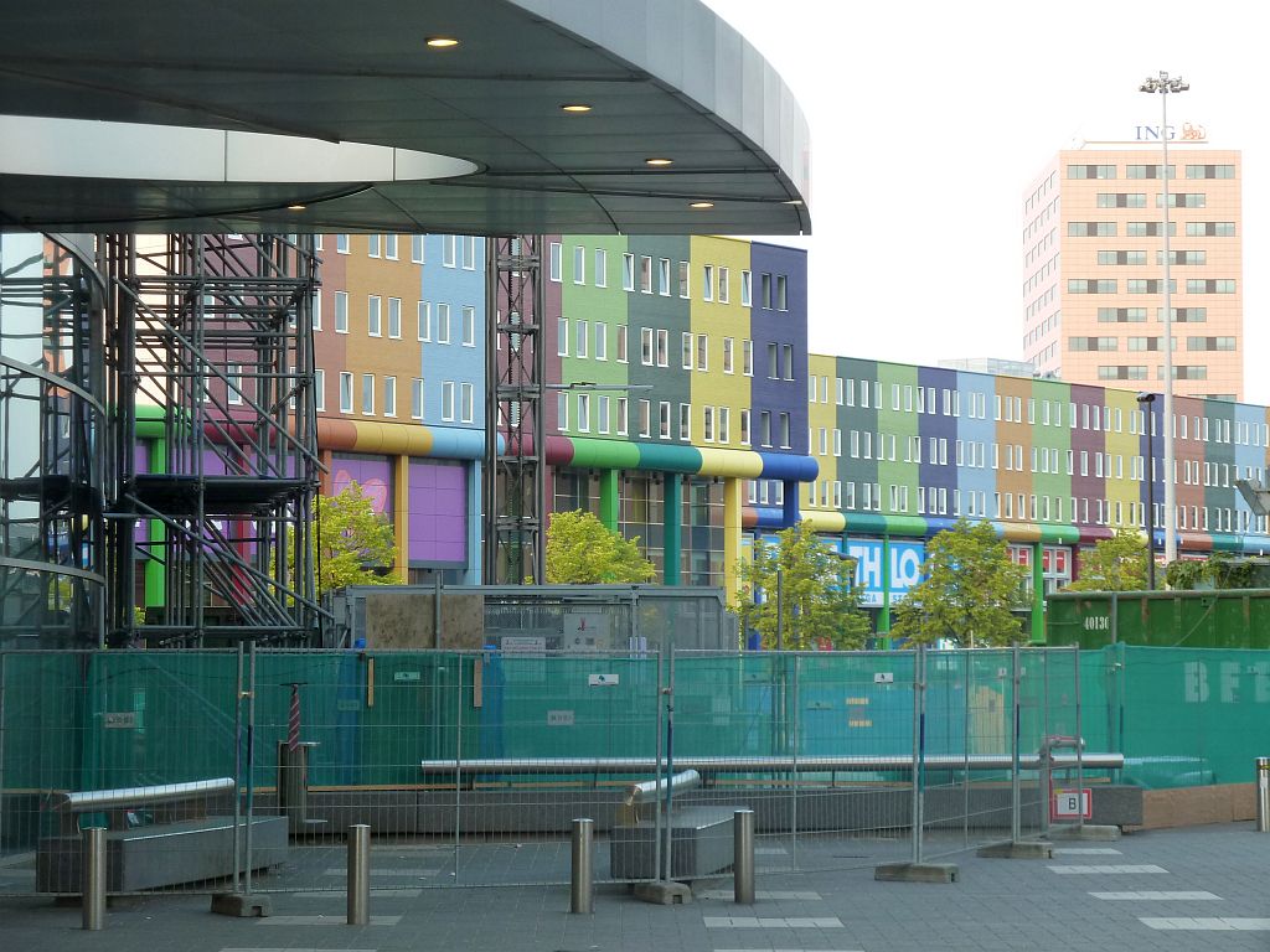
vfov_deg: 13.3
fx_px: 4072
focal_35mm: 111
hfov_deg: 17.7
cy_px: 476
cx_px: 635
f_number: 4.4
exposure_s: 1/50
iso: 160
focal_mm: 18.2
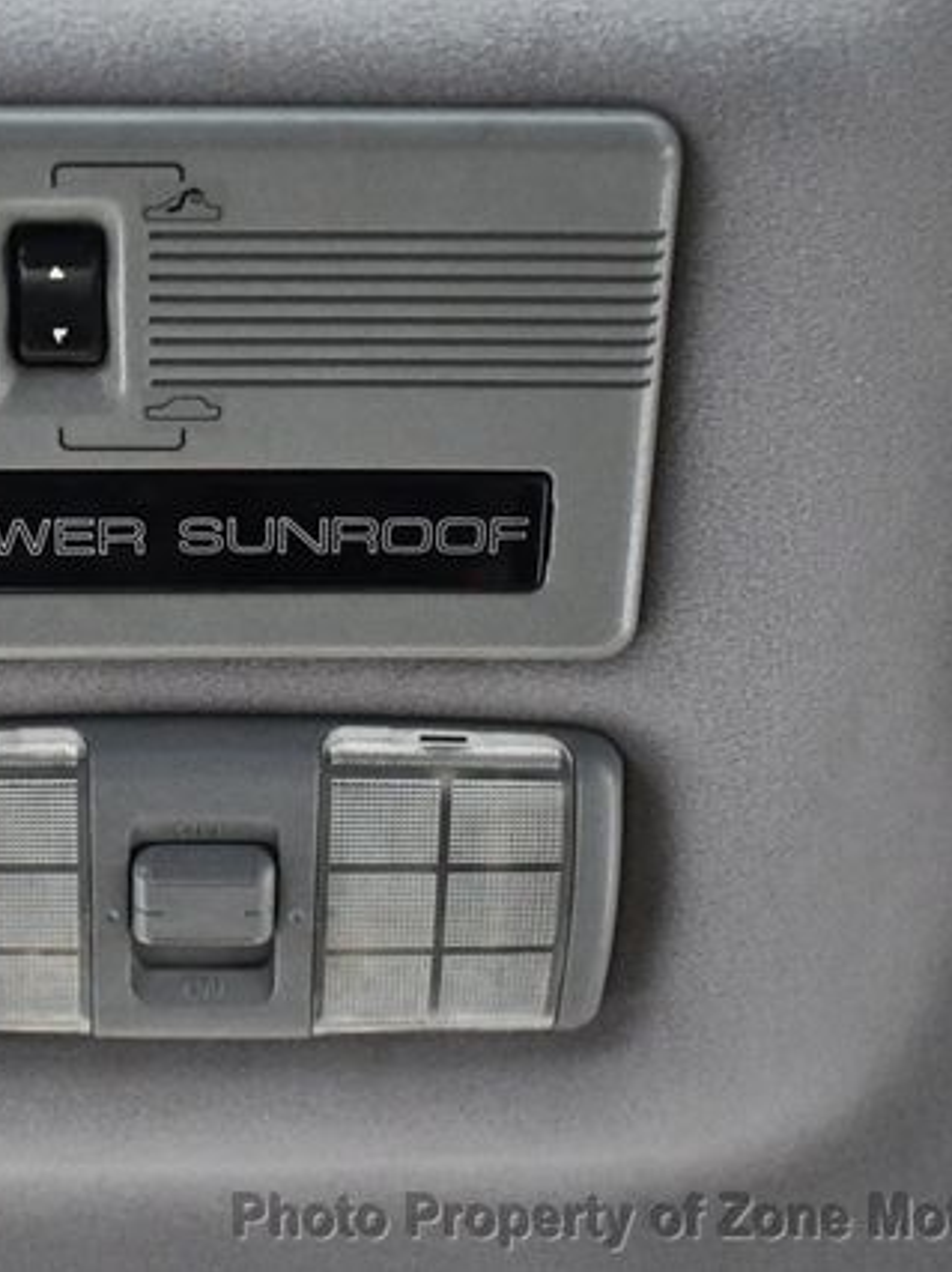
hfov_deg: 18.0
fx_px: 2973
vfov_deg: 24.1
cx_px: 197
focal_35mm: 81
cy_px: 636
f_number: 4.2
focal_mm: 28
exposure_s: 1/60
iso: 7200
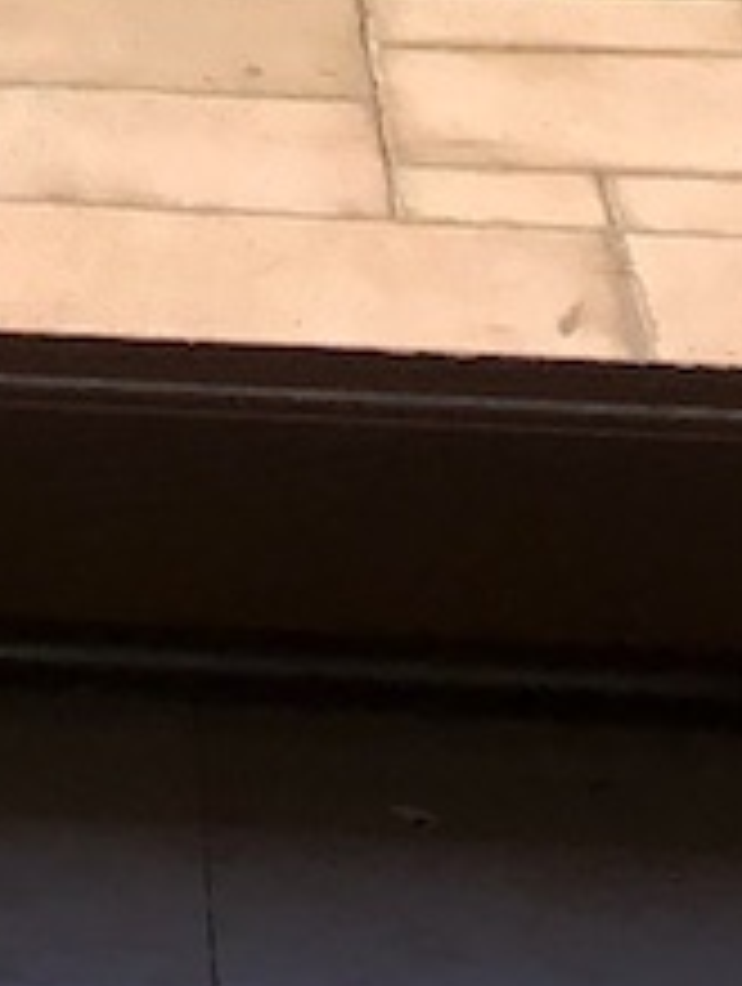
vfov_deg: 7.2
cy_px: -1895
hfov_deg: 5.9
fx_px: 6982
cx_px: -958
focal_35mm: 245
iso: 20
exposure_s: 1/440
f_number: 1.8
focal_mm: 3.99
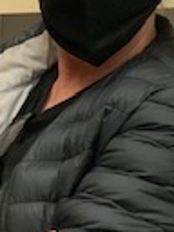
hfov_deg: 5.7
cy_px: 167
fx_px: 1743
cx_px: 201
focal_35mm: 260
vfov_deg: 7.6
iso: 160
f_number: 2.4
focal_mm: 6
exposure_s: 1/60
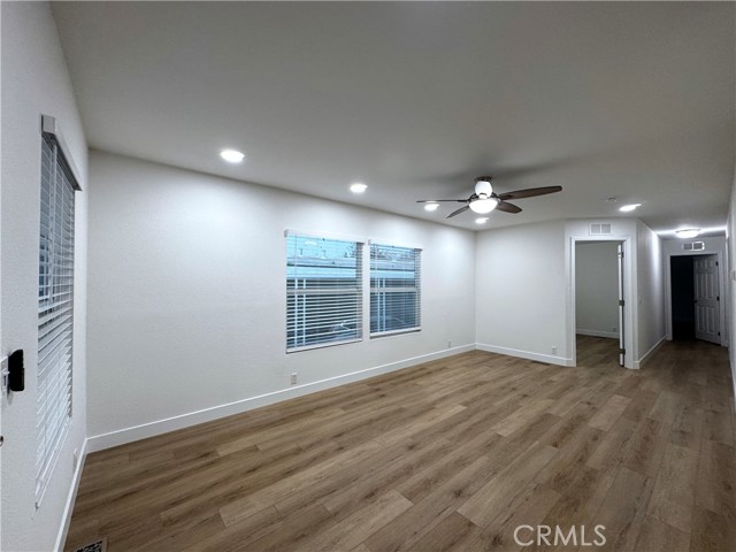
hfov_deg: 102.1
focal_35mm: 14
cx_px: 368
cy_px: 276
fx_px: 298
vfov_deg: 85.7
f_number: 2.2
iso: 200
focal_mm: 2.22
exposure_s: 1/120
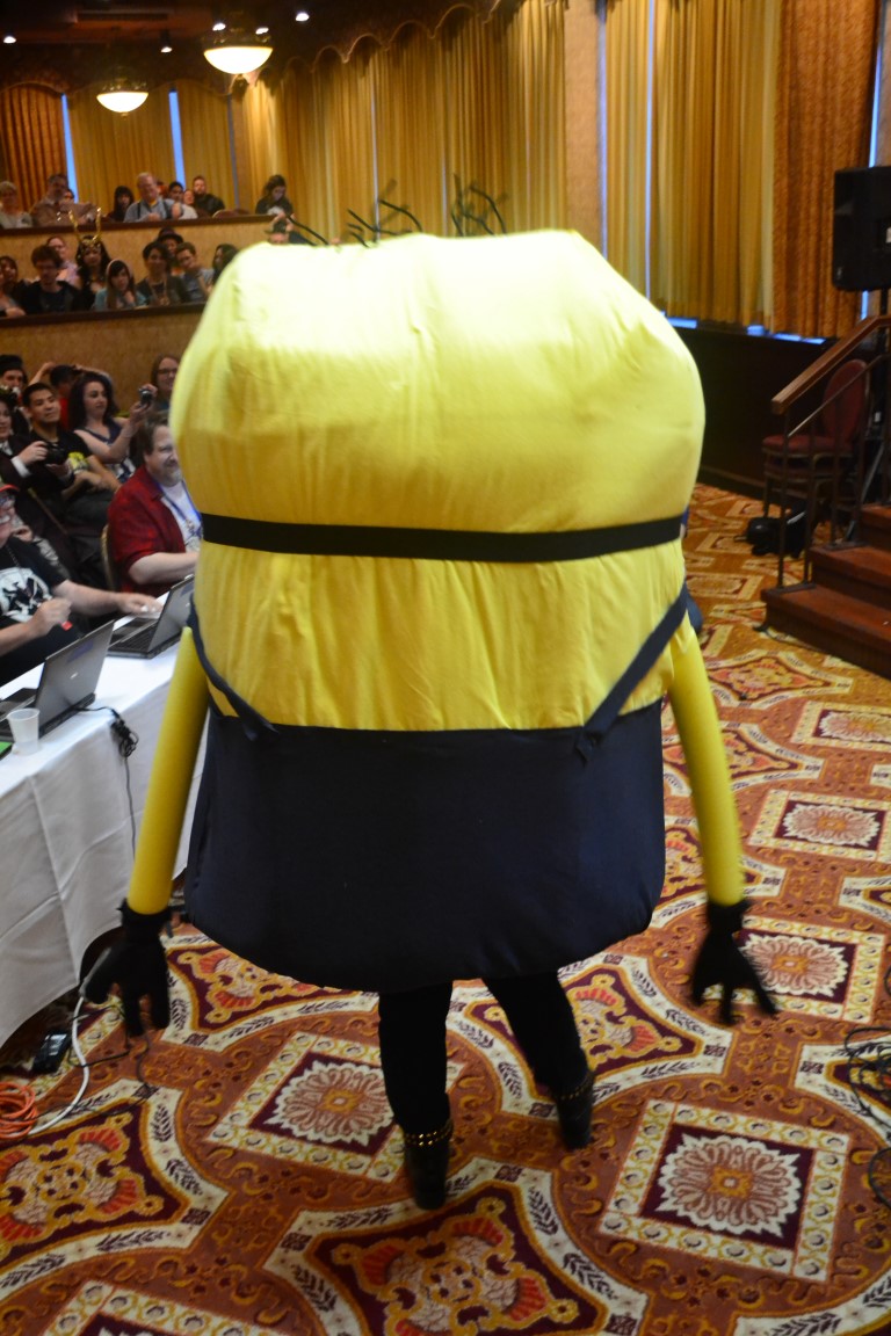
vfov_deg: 53.1
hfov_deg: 36.9
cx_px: 446
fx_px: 1336
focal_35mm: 36
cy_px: 668
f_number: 4
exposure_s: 1/30
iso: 3200
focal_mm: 24
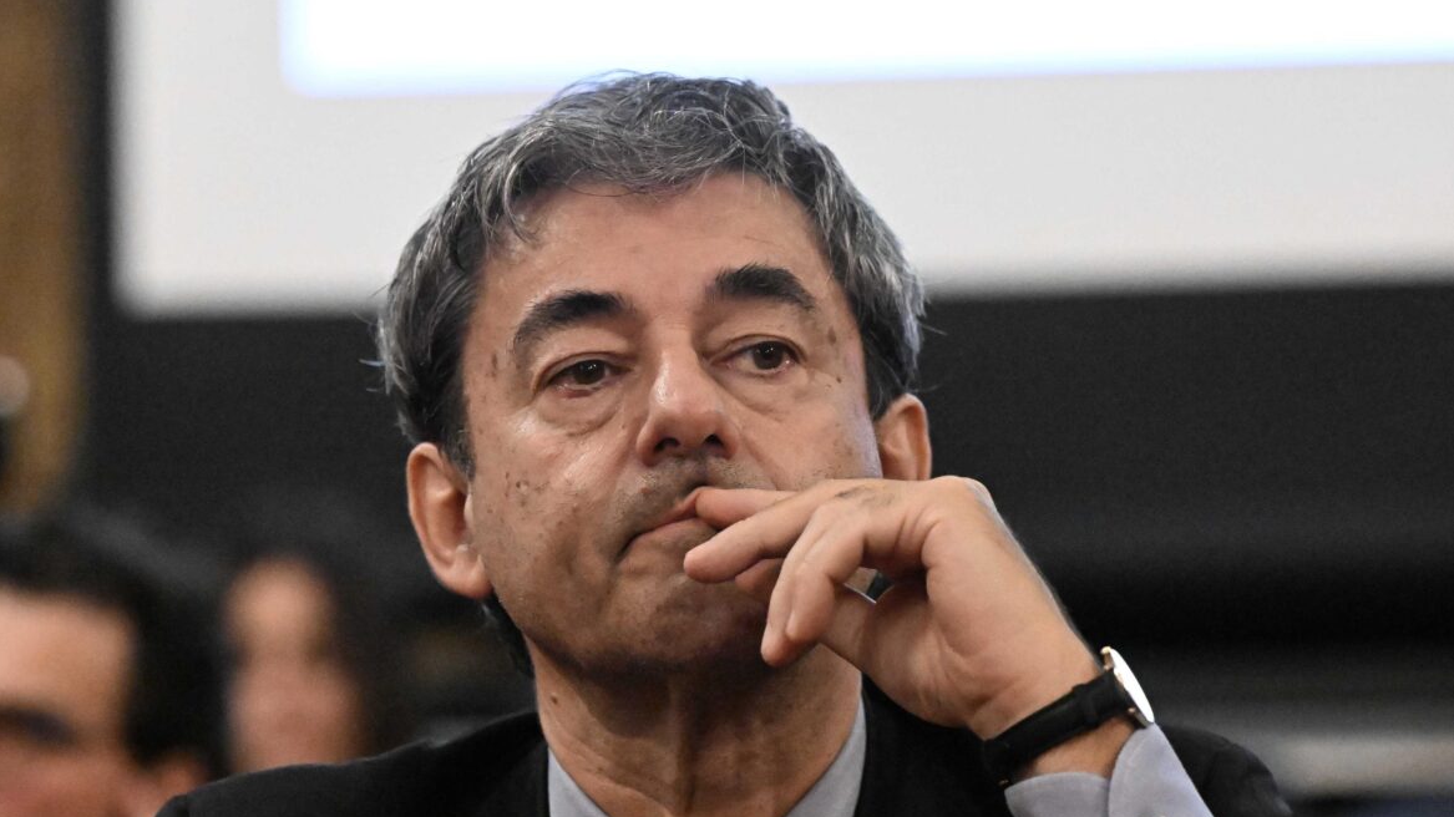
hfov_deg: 8.6
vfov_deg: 4.8
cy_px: 480
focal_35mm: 252
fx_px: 9714
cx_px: 726
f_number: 4
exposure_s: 1/400
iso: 16000
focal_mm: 160
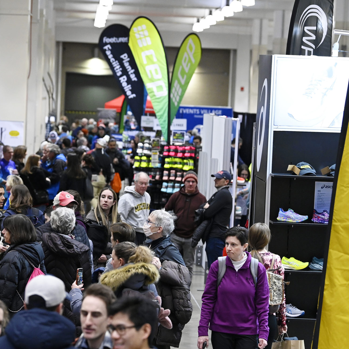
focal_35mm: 175
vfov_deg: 10.0
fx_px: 1996
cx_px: 183
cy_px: 199
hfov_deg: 10.0
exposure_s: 1/160
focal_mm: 105
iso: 4000
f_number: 4
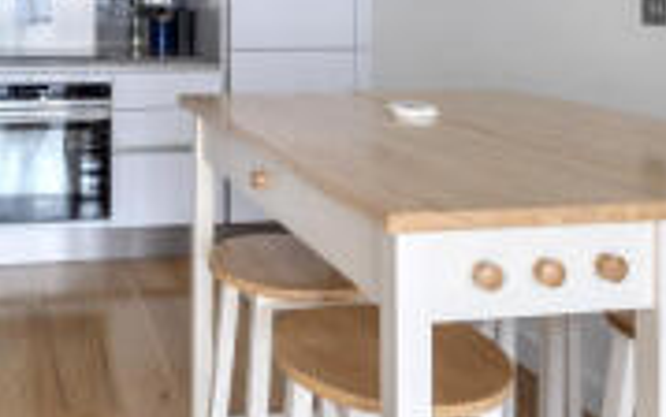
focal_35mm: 46
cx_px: 138
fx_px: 835
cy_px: -24
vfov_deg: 26.2
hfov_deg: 41.7
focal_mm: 17
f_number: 8
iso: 250
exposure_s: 1/13
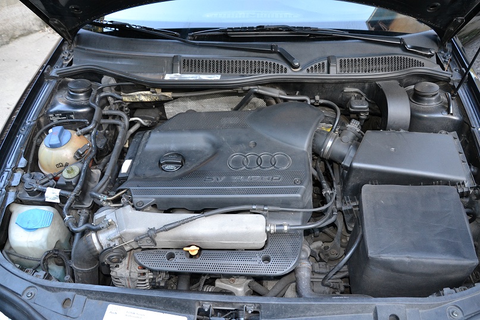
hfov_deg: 67.4
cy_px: 160
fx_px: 360
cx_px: 240
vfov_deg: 47.9
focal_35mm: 27
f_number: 3.5
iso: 1000
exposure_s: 1/60
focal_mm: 18
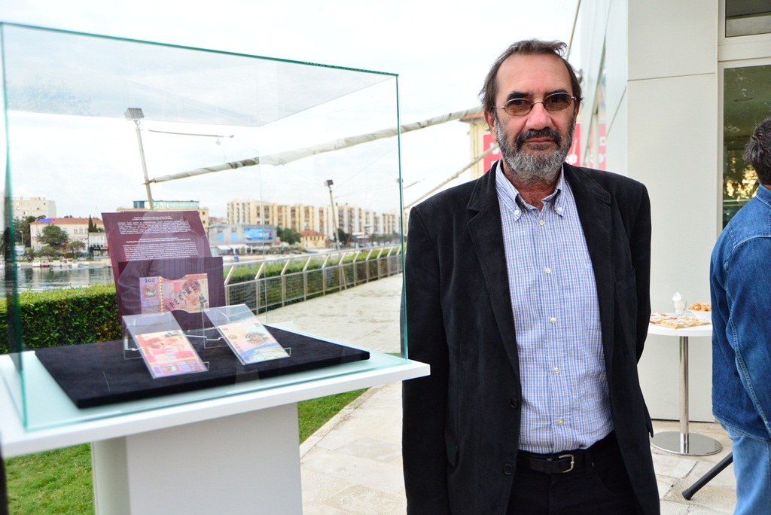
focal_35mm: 29
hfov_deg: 63.6
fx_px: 621
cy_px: 258
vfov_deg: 45.0
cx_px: 386
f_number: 5.6
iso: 2000
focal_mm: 29
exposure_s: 1/320
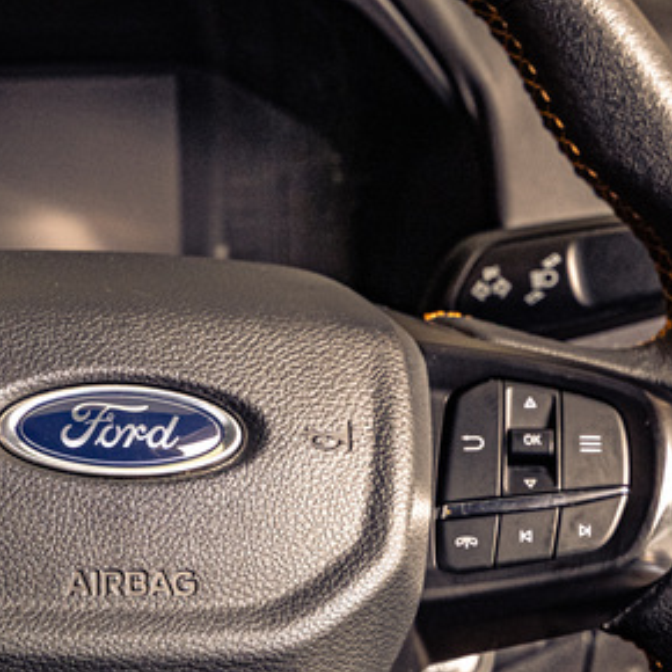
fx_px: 3953
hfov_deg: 9.7
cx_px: 149
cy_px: 452
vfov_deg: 9.7
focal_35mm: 180
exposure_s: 1/125
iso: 1600
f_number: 4.5
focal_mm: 60
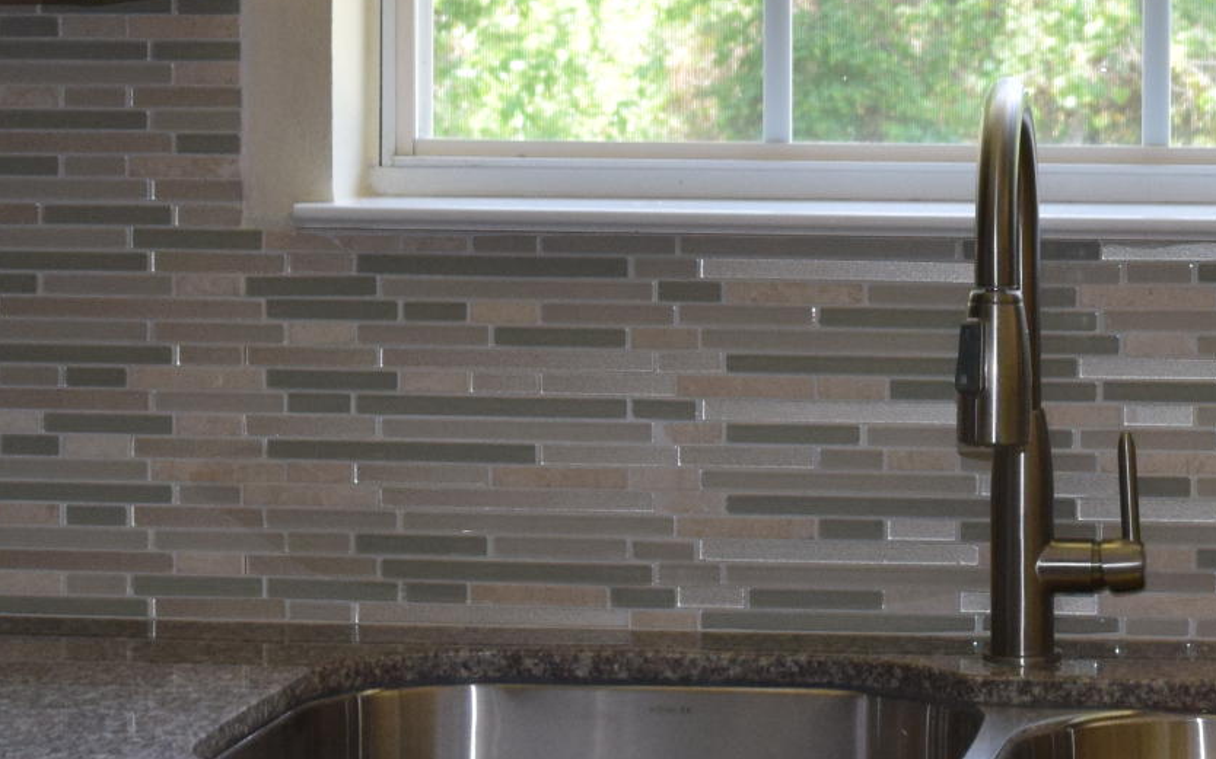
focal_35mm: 121
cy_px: 84
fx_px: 4009
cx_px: 1101
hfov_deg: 17.0
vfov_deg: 10.8
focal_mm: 22
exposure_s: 1/125
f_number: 5.6
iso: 800
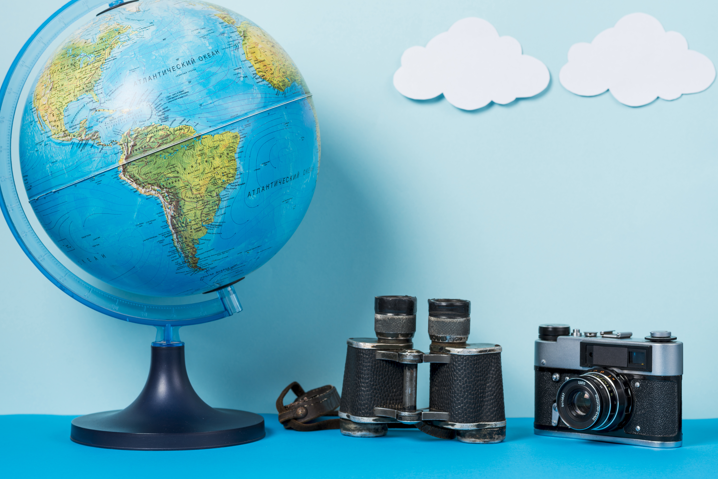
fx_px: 1815
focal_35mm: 91
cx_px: 359
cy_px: 226
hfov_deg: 22.4
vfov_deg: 15.0
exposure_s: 1/4
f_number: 7.1
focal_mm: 85
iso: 100
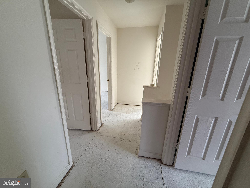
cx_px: 125
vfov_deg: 85.7
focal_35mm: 14
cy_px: 94
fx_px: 101
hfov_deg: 102.1
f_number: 2.2
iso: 320
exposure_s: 1/91
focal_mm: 2.22
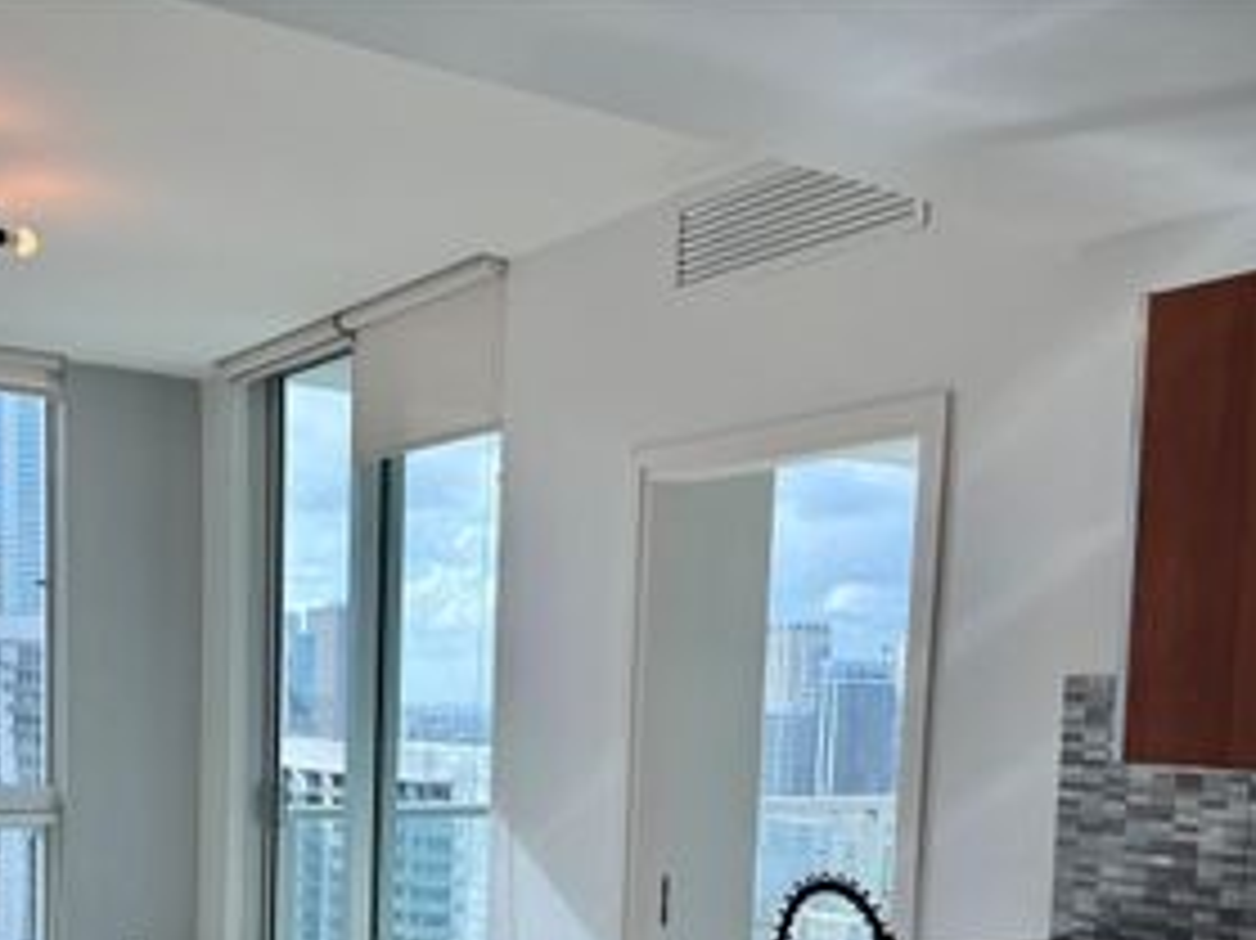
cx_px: 450
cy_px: 825
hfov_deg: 43.4
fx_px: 1560
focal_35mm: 43
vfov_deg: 32.1
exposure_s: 1/1292
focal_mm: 6.76
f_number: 1.78
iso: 80
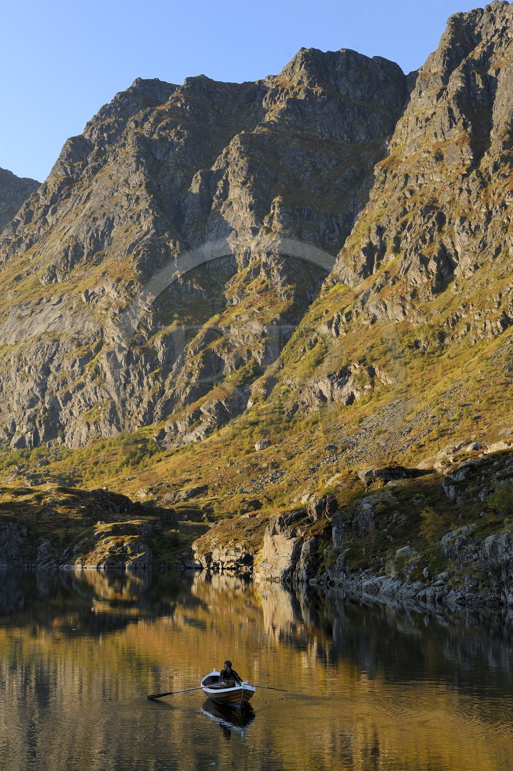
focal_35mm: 58
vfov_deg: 34.5
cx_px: 256
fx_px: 1242
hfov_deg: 23.3
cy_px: 386
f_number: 9
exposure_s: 1/100
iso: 200
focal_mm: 58
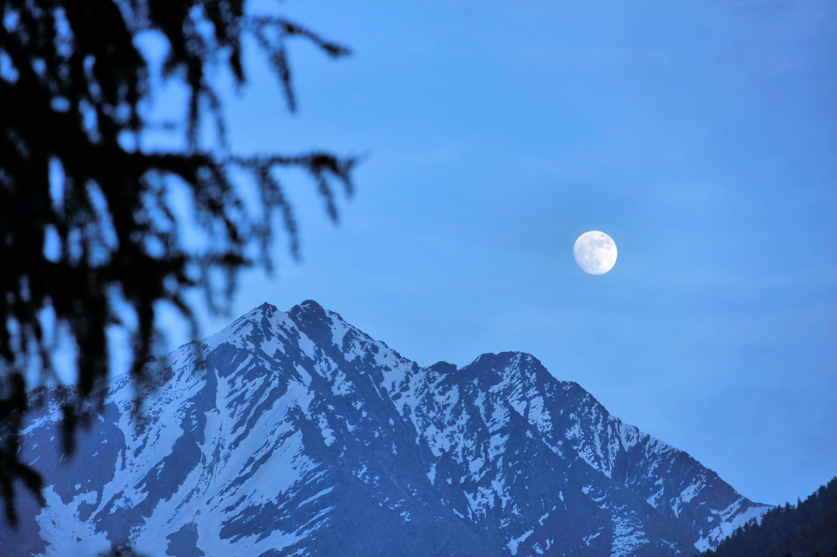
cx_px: 418
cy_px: 278
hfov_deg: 10.3
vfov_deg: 6.9
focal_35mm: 200
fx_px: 4646
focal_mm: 200
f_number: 5
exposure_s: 1/100
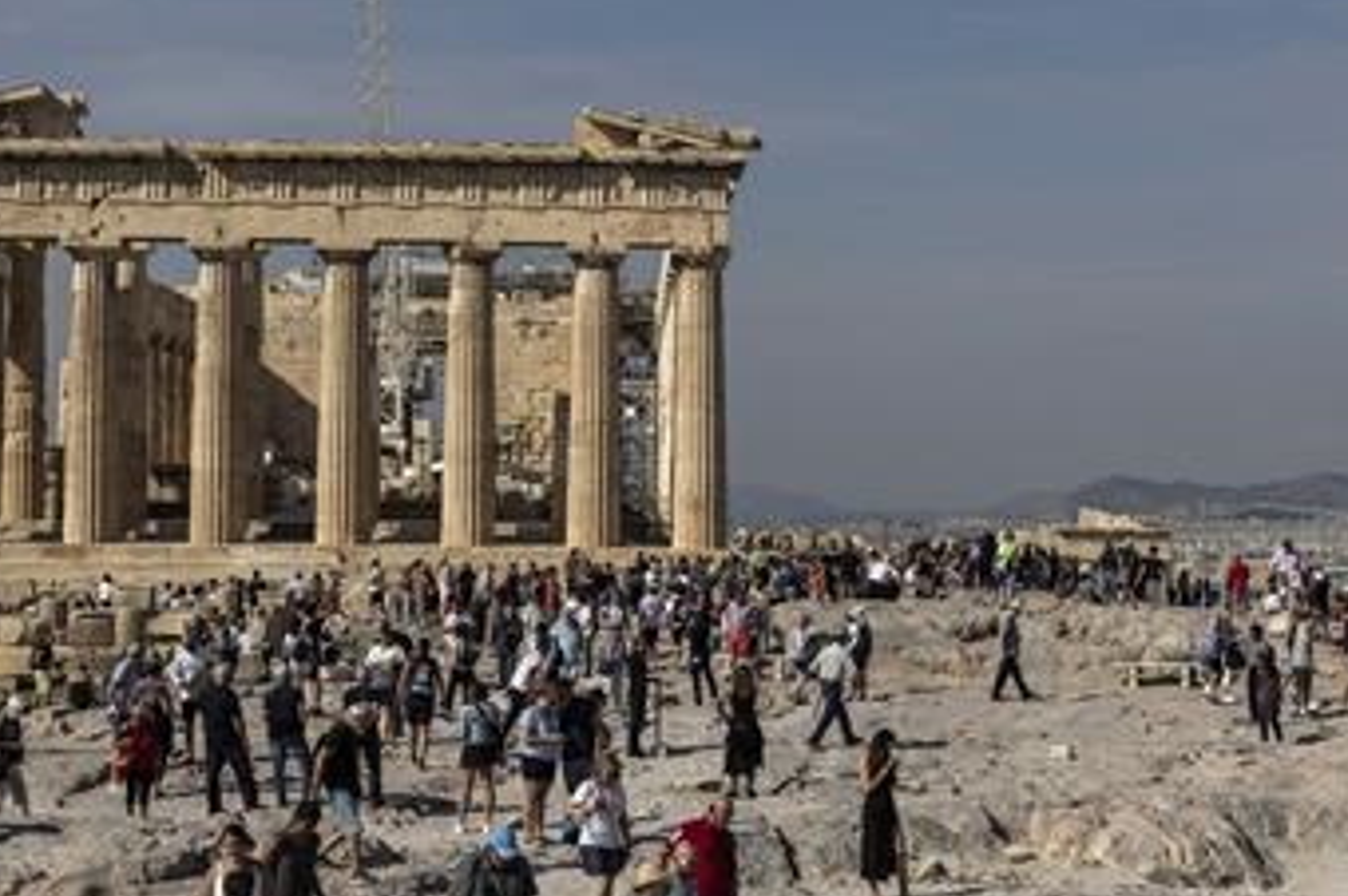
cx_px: 781
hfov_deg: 30.1
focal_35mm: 67
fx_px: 2506
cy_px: 454
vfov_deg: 20.3
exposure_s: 1/500
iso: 50
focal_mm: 35
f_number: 7.1
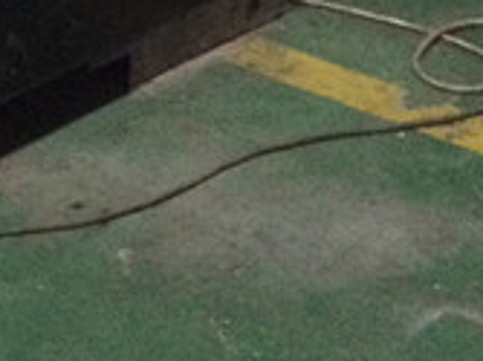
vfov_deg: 9.6
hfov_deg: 13.1
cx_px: -341
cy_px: -459
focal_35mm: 139
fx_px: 1938
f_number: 2.2
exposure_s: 1/15
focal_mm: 4.15
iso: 400
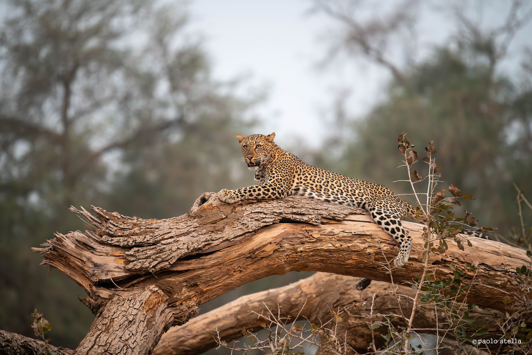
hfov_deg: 10.3
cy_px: 178
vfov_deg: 6.9
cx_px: 266
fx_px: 2955
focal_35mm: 200
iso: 5000
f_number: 3.2
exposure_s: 1/80
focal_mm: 200
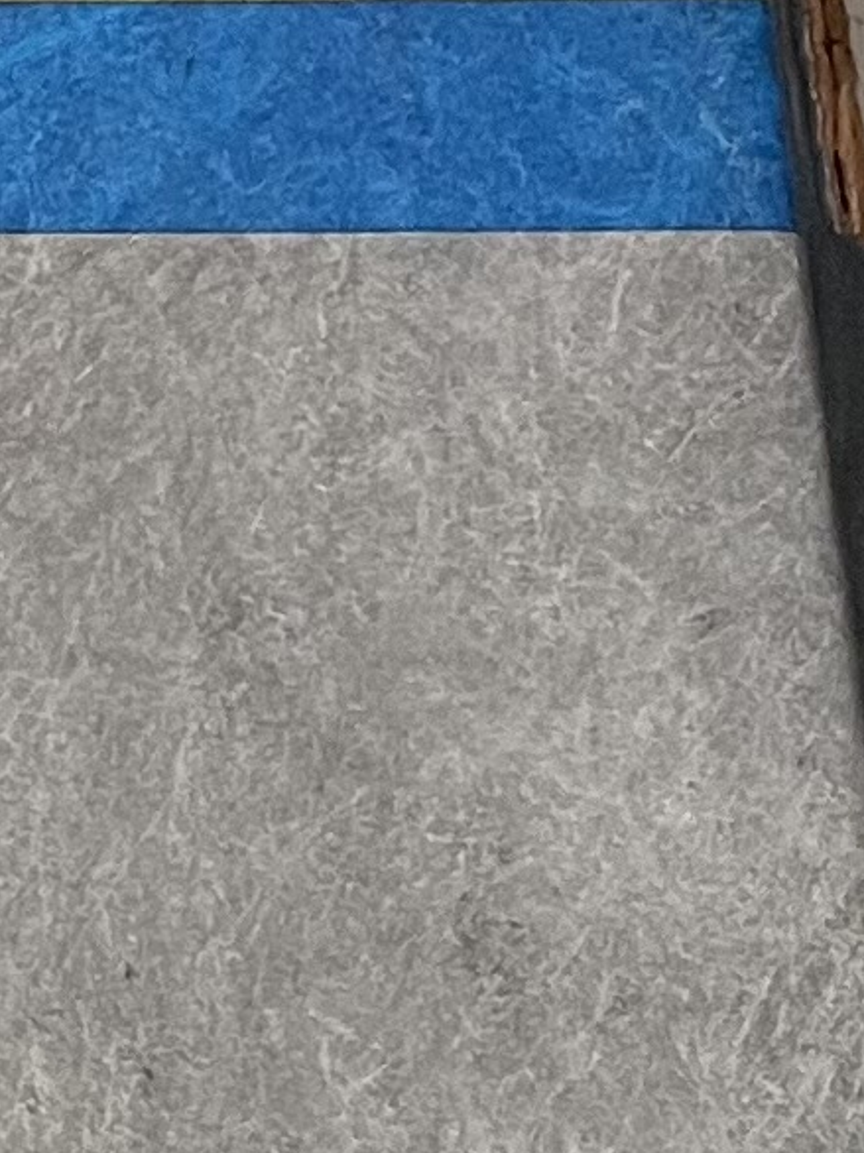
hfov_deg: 7.4
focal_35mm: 179
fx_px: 5961
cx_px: -1655
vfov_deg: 11.0
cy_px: 533
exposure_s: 1/87
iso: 125
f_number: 1.6
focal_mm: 4.2
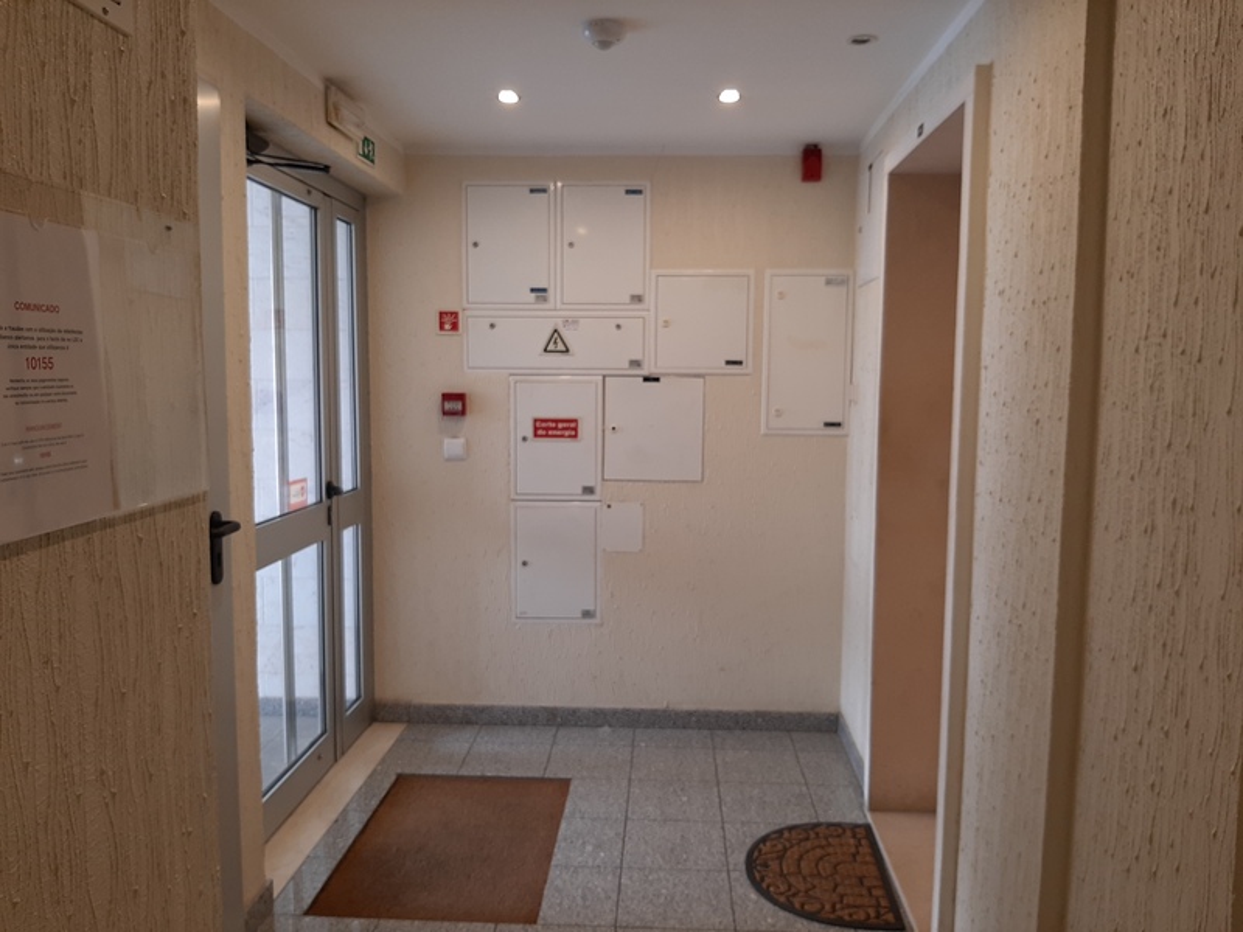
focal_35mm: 27
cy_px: 466
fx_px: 970
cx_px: 622
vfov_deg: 51.4
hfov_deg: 65.3
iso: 50
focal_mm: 3.93
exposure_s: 1/50
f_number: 1.7
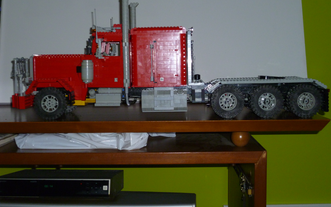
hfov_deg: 36.3
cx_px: 167
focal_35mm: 56
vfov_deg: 23.1
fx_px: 505
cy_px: 105
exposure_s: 1/40
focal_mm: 9.2
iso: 200
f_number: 3.7
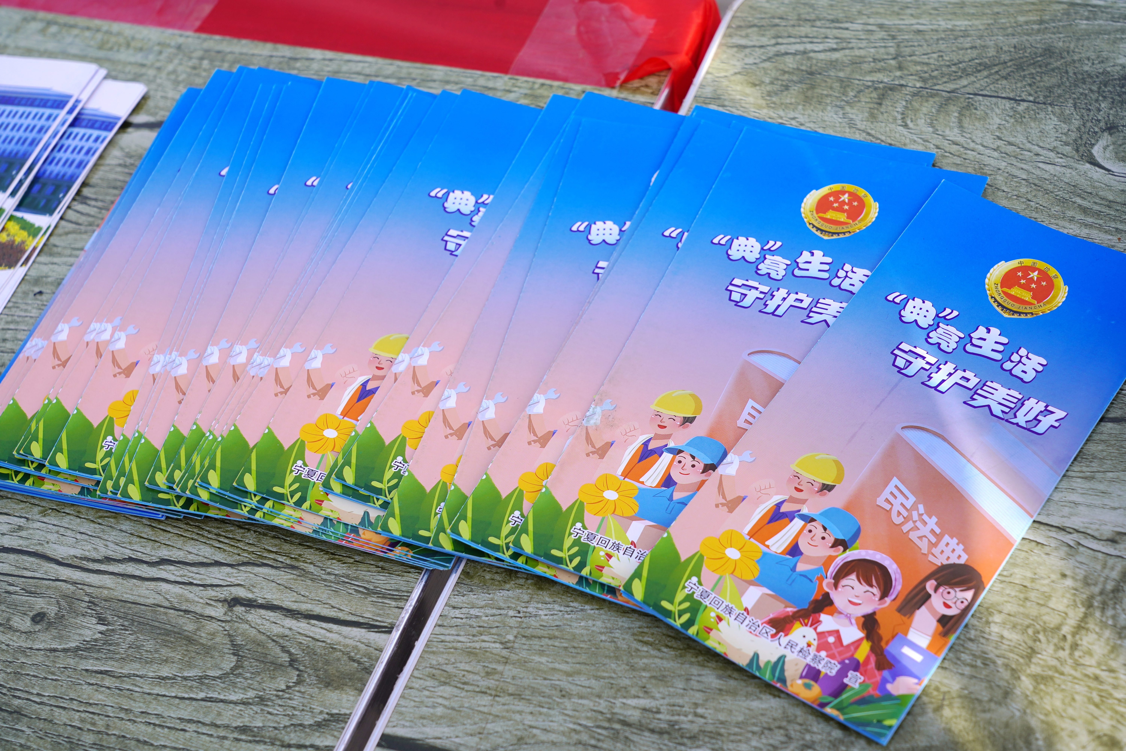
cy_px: 376
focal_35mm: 61
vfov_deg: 22.3
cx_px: 563
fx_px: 1908
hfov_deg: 32.9
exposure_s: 1/160
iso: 100
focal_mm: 61
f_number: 9
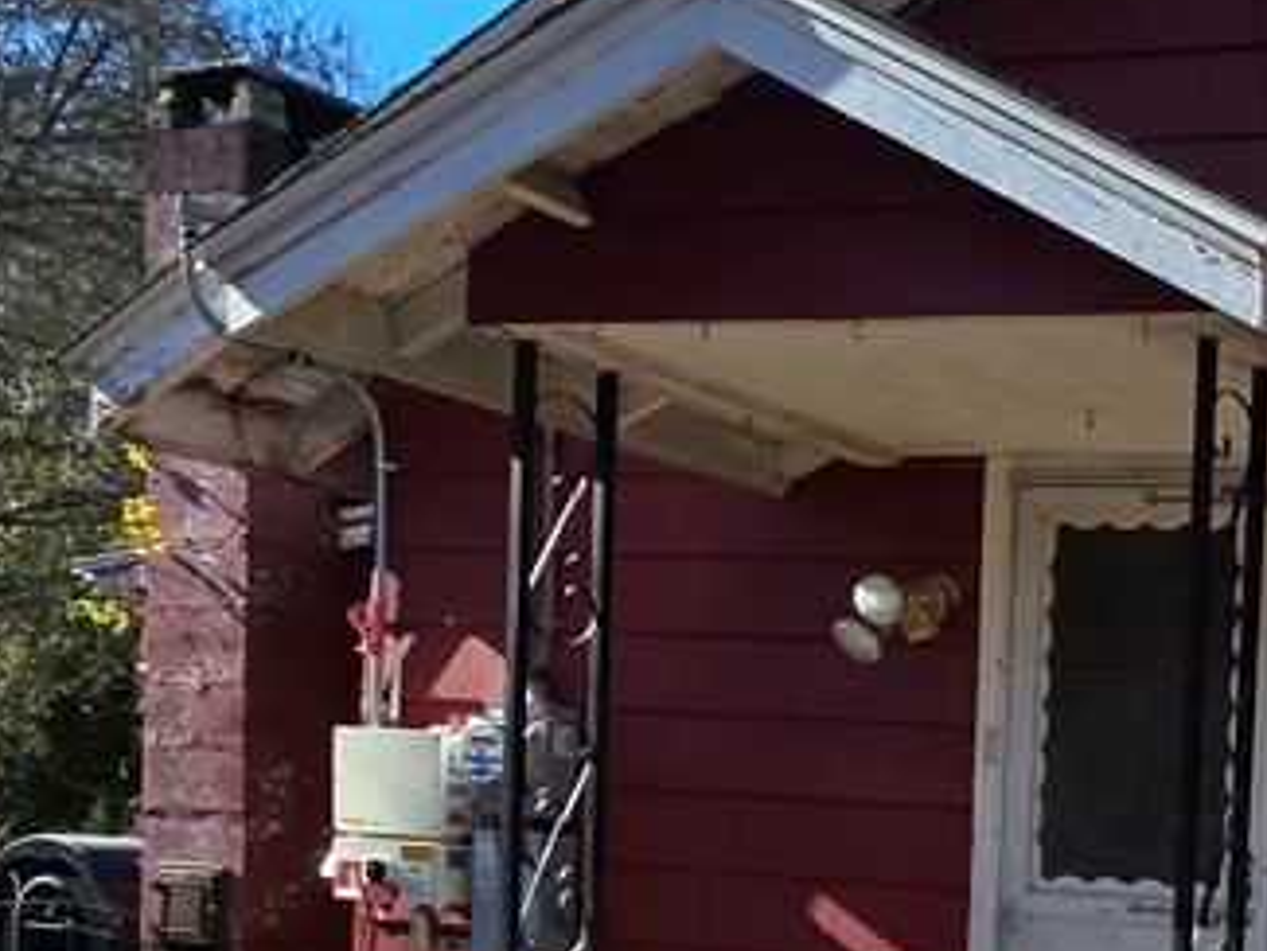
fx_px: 1501
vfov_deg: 31.8
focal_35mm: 41
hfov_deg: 31.0
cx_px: 1782
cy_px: 1002
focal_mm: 2.2
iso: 50
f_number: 2.2
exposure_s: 1/1441
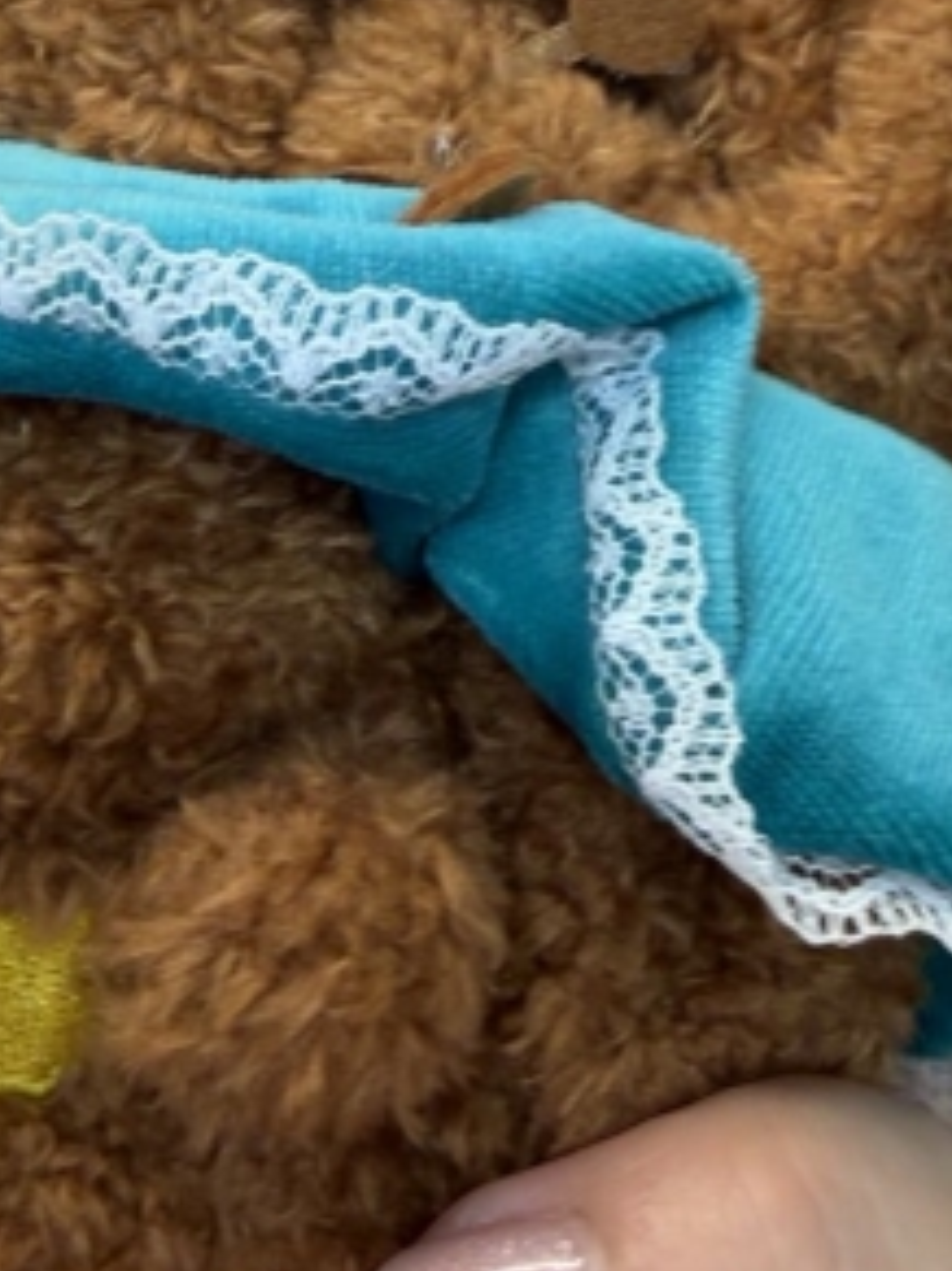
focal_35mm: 56
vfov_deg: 33.4
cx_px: 456
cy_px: 262
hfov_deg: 26.1
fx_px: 2055
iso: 80
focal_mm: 2.22
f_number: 2.2
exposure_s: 1/100
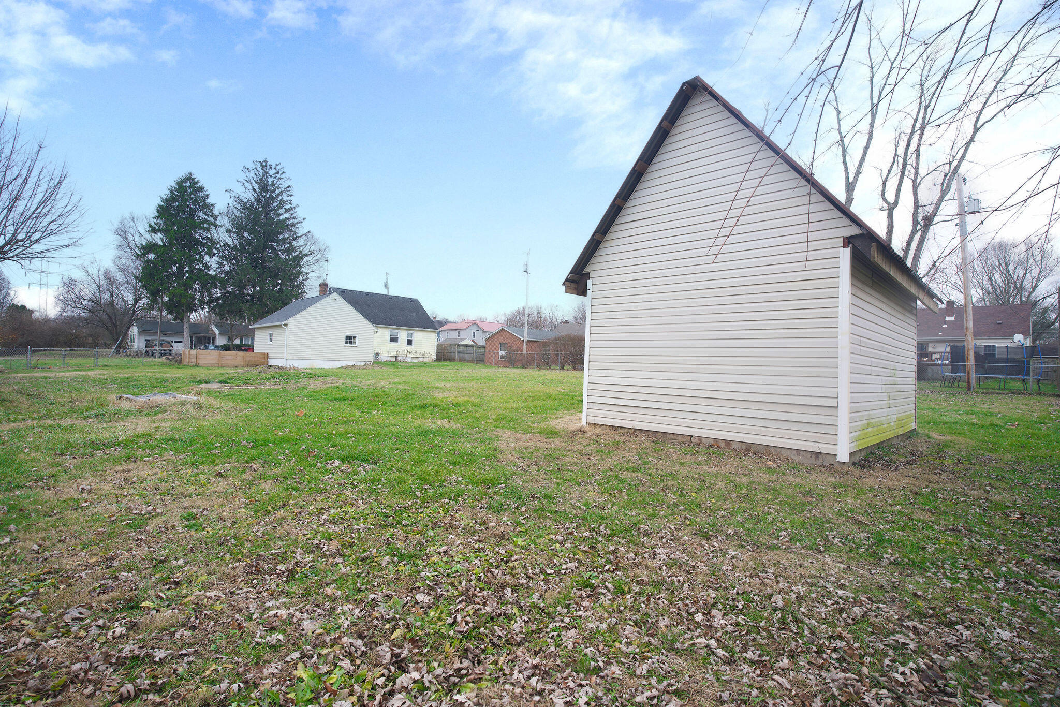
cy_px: 354
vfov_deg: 70.5
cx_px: 530
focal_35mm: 17
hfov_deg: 93.3
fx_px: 501
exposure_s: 1/6
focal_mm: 17
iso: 250
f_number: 7.1
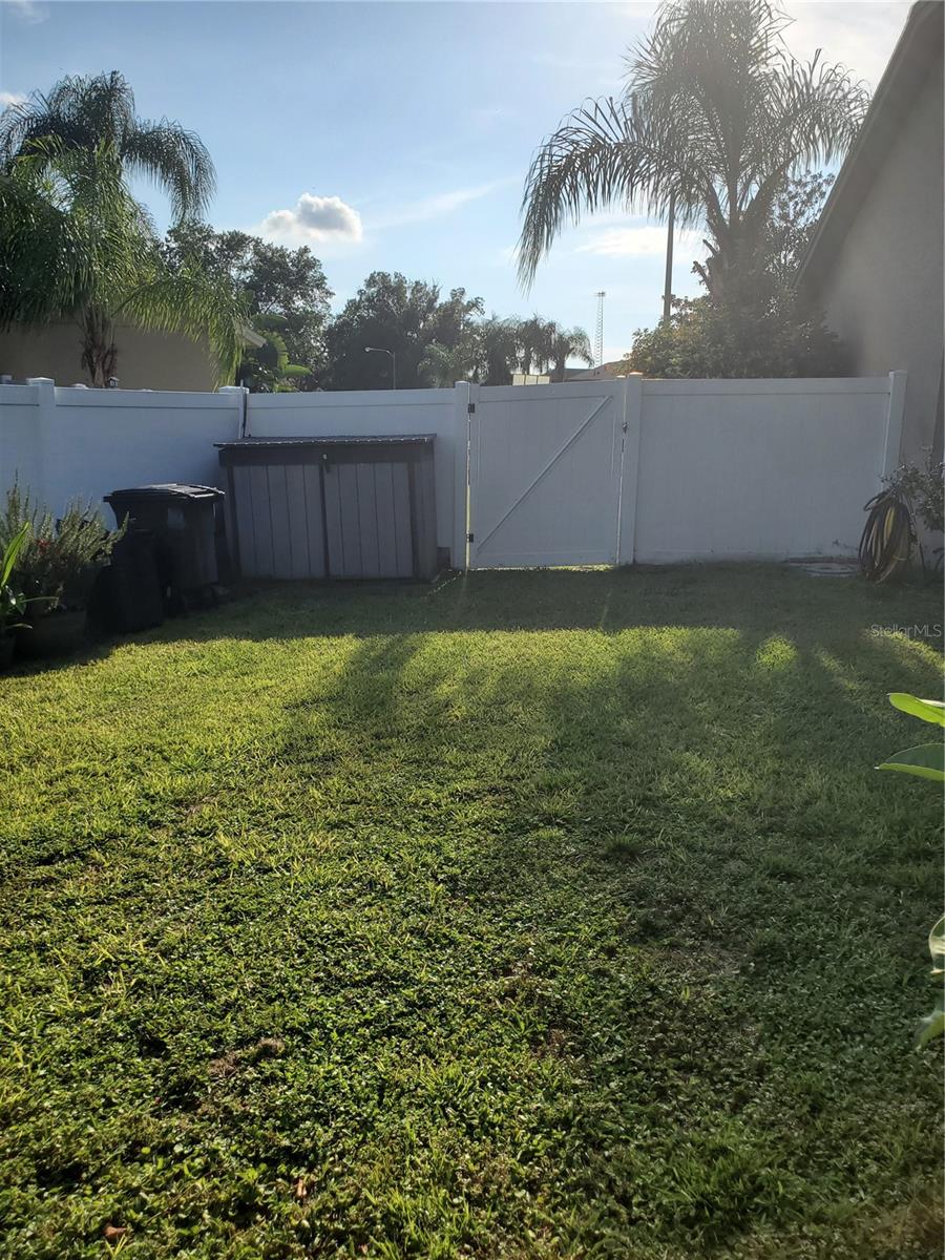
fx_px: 946
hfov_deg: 53.1
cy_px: 630
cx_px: 472
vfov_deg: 67.3
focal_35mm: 26
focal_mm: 4.3
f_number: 2.4
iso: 50
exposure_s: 1/2952
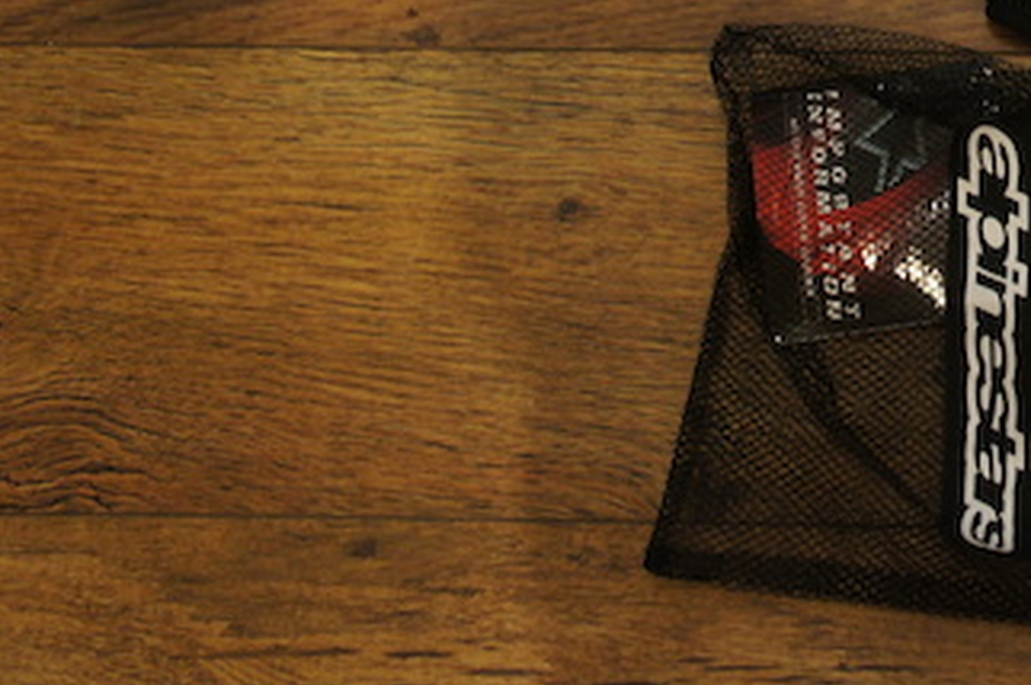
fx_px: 2346
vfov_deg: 15.9
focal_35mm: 82
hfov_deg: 22.6
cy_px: -157
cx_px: 1274
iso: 1000
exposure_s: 1/40
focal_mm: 22
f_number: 4
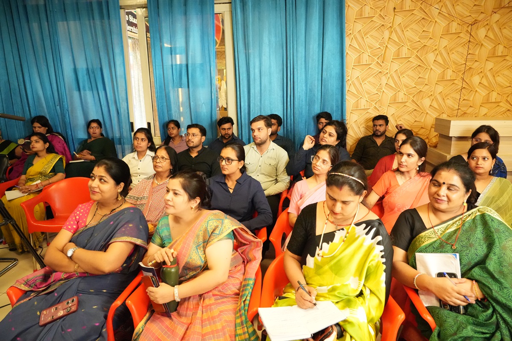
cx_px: 256
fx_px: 341
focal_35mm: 24
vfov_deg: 53.1
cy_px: 170
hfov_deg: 73.7
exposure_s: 1/250
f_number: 5.6
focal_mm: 24
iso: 16000
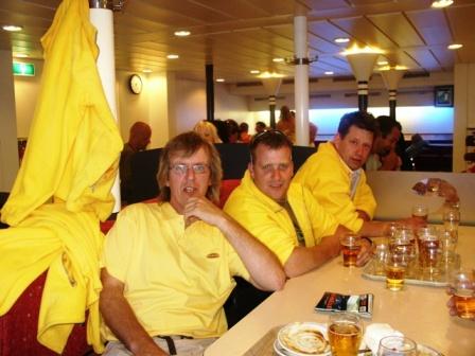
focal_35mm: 35
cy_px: 178
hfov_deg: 52.6
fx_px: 480
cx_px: 238
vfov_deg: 40.7
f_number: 3
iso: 200
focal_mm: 7.18
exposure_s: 1/45
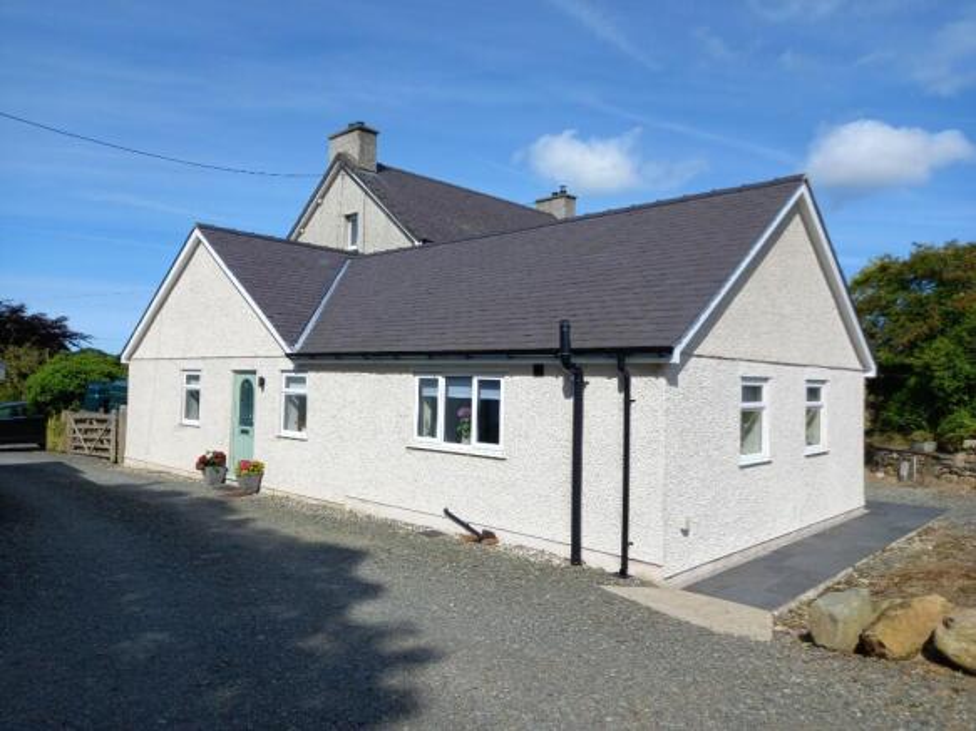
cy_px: 366
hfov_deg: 69.4
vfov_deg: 54.9
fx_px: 705
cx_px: 488
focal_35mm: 25
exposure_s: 1/993
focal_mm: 4.6
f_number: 2
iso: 25
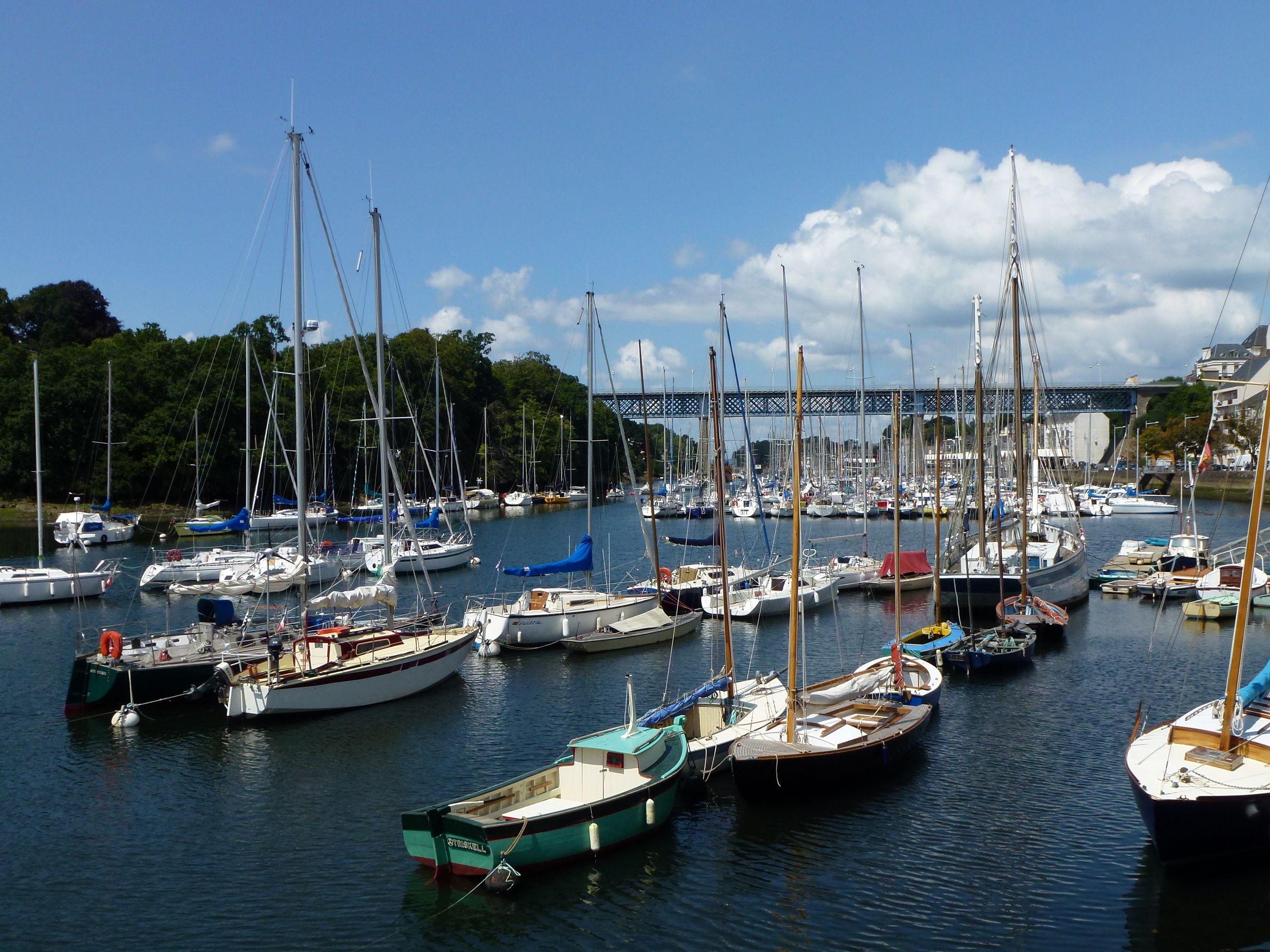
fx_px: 1247
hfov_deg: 54.0
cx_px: 635
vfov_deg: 41.8
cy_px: 476
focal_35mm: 34
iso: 100
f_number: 4
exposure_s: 1/1300
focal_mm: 5.9
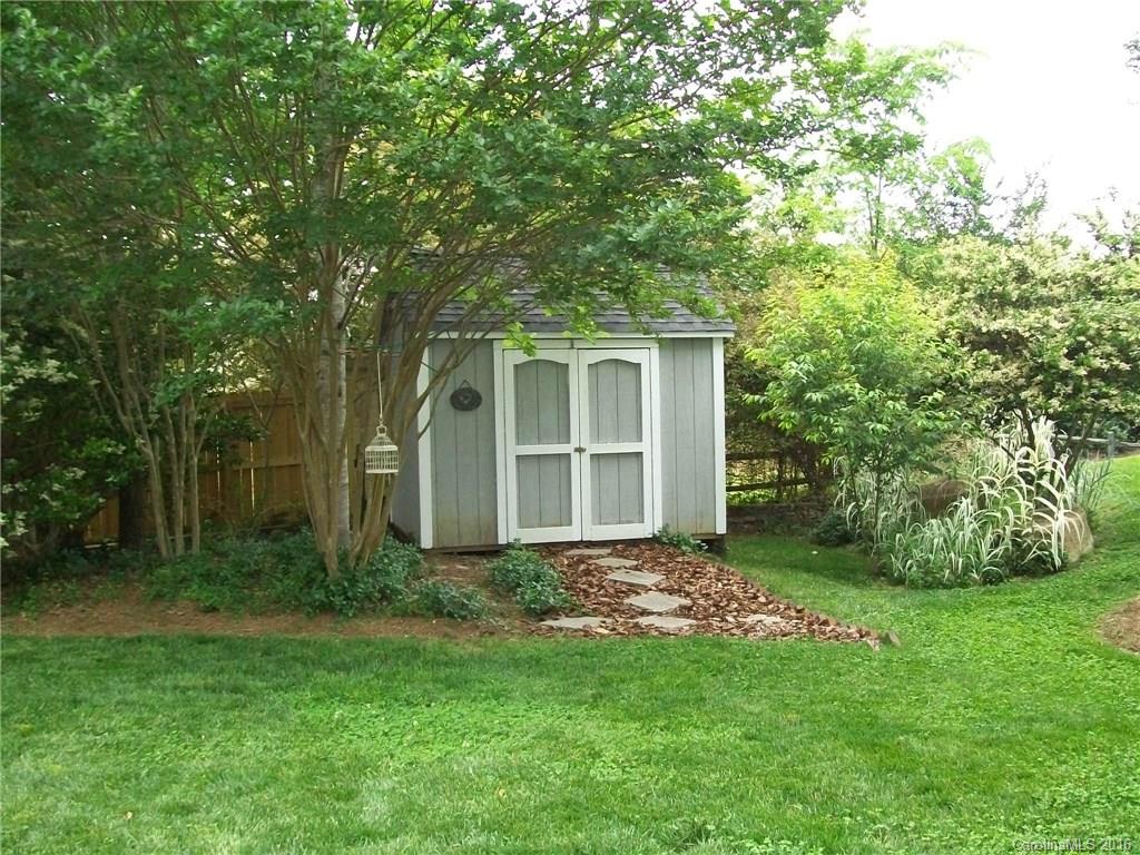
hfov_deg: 51.4
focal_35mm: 36
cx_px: 570
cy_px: 428
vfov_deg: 39.7
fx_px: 1186
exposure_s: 1/125
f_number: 2.7
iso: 160
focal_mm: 6
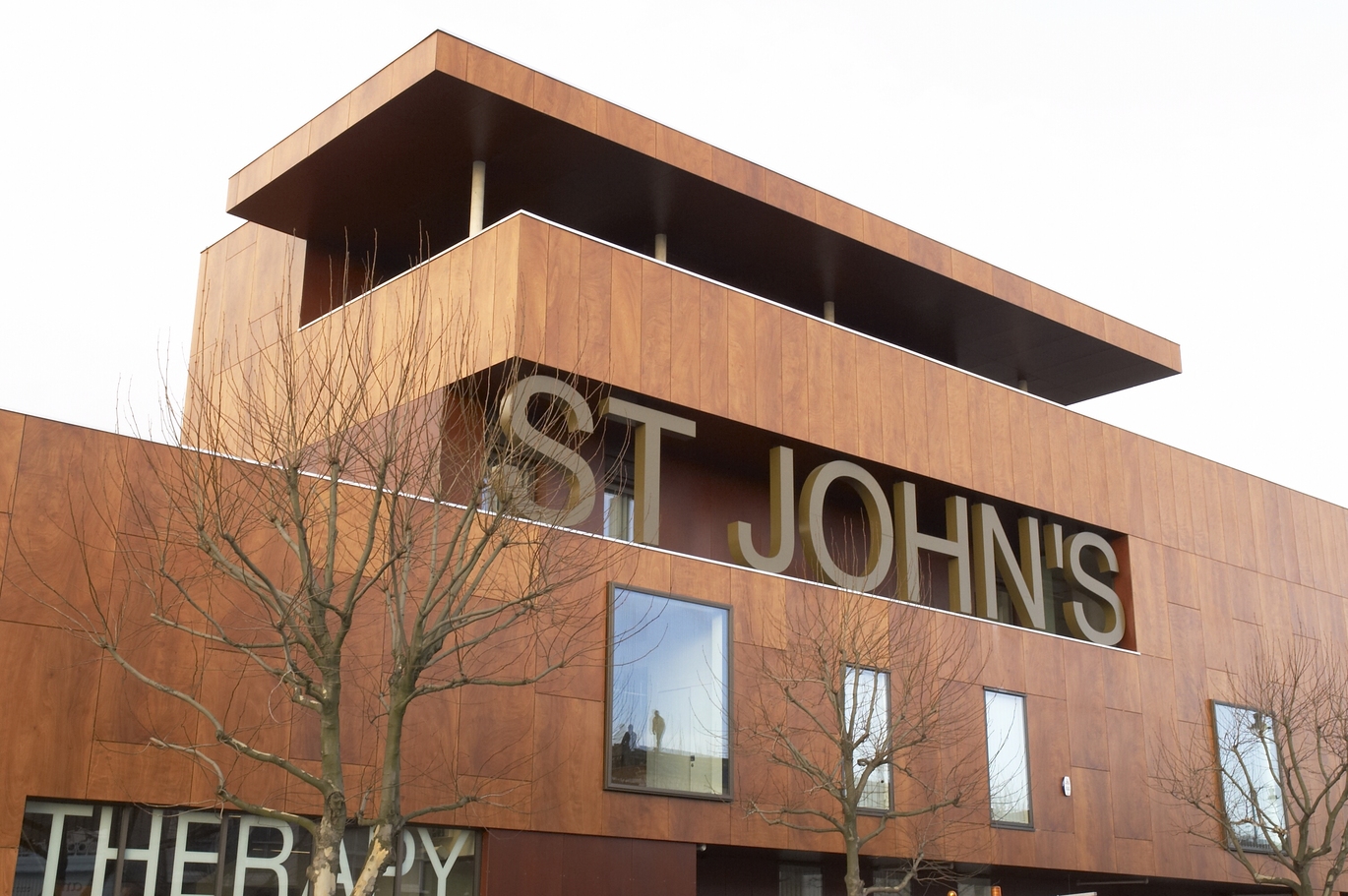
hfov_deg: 45.0
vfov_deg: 30.8
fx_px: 1627
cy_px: 448
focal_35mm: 44
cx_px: 674
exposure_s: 1/80
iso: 640
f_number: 10
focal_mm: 29
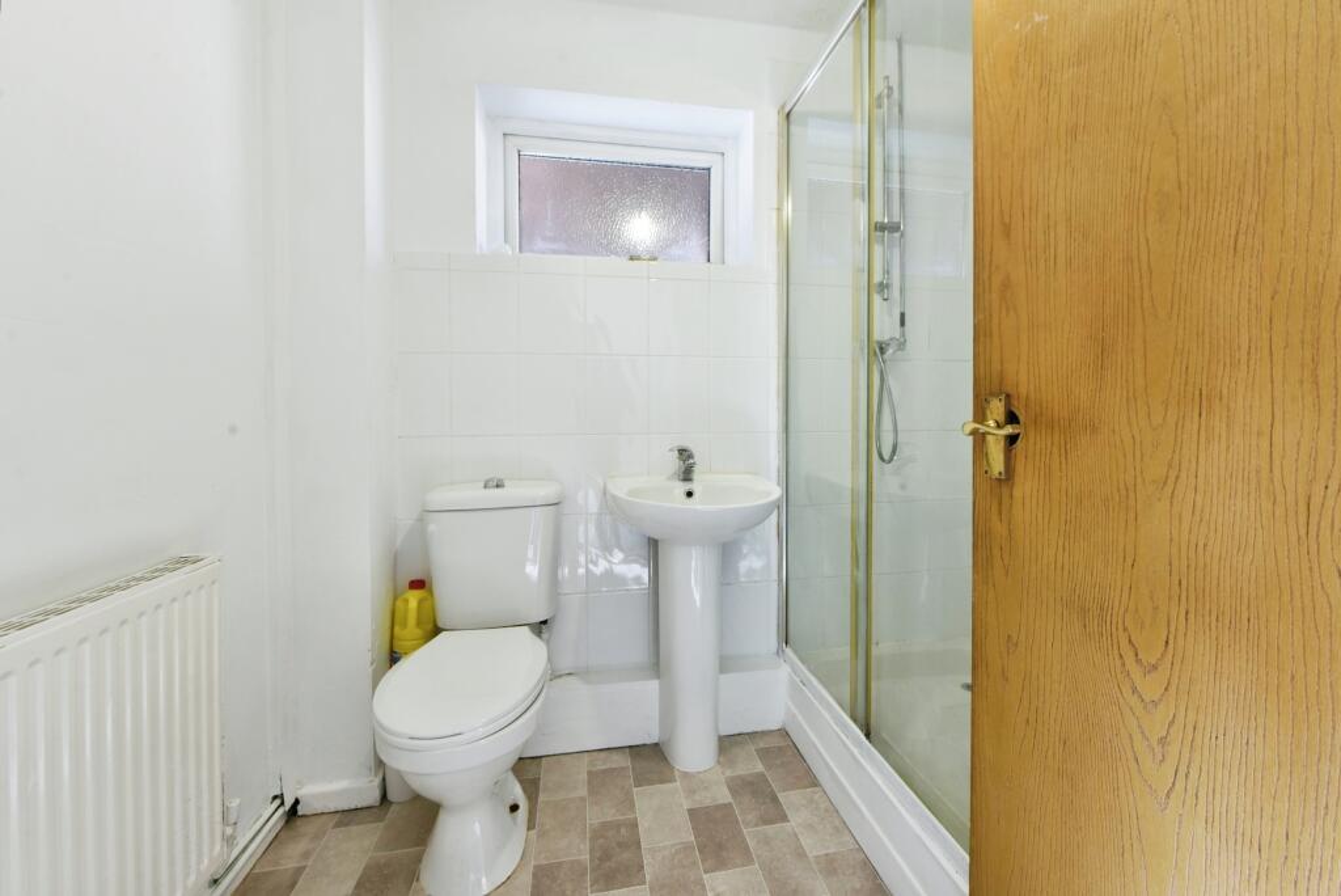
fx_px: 522
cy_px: 448
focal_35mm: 14
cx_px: 670
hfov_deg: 104.2
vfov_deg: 81.3
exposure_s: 1/8
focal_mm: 14
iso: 800
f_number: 11
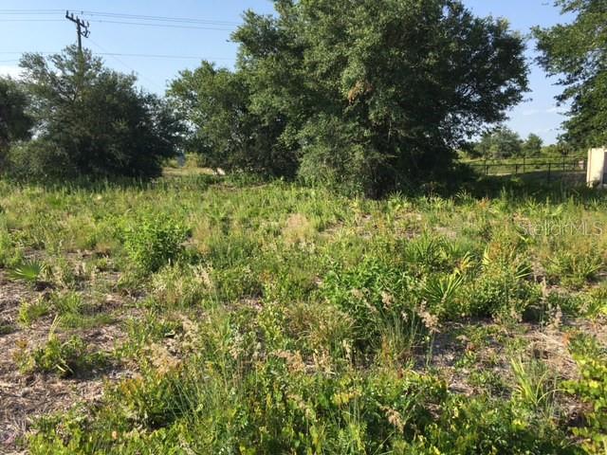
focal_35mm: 29
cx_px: 304
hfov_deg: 61.7
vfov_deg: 48.2
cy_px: 228
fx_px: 509
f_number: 2.2
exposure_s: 1/855
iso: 25
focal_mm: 4.15
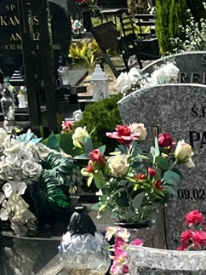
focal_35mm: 165
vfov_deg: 9.3
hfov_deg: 8.7
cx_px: 354
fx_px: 1310
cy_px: 848
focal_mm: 5.1
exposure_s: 1/4651
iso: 50
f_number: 1.6
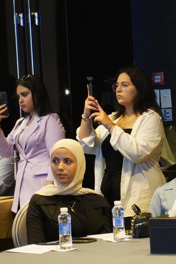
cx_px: 262
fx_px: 1130
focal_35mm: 154
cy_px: 157
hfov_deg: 8.7
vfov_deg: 13.3
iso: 6400
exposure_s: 1/60
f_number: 5.6
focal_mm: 50
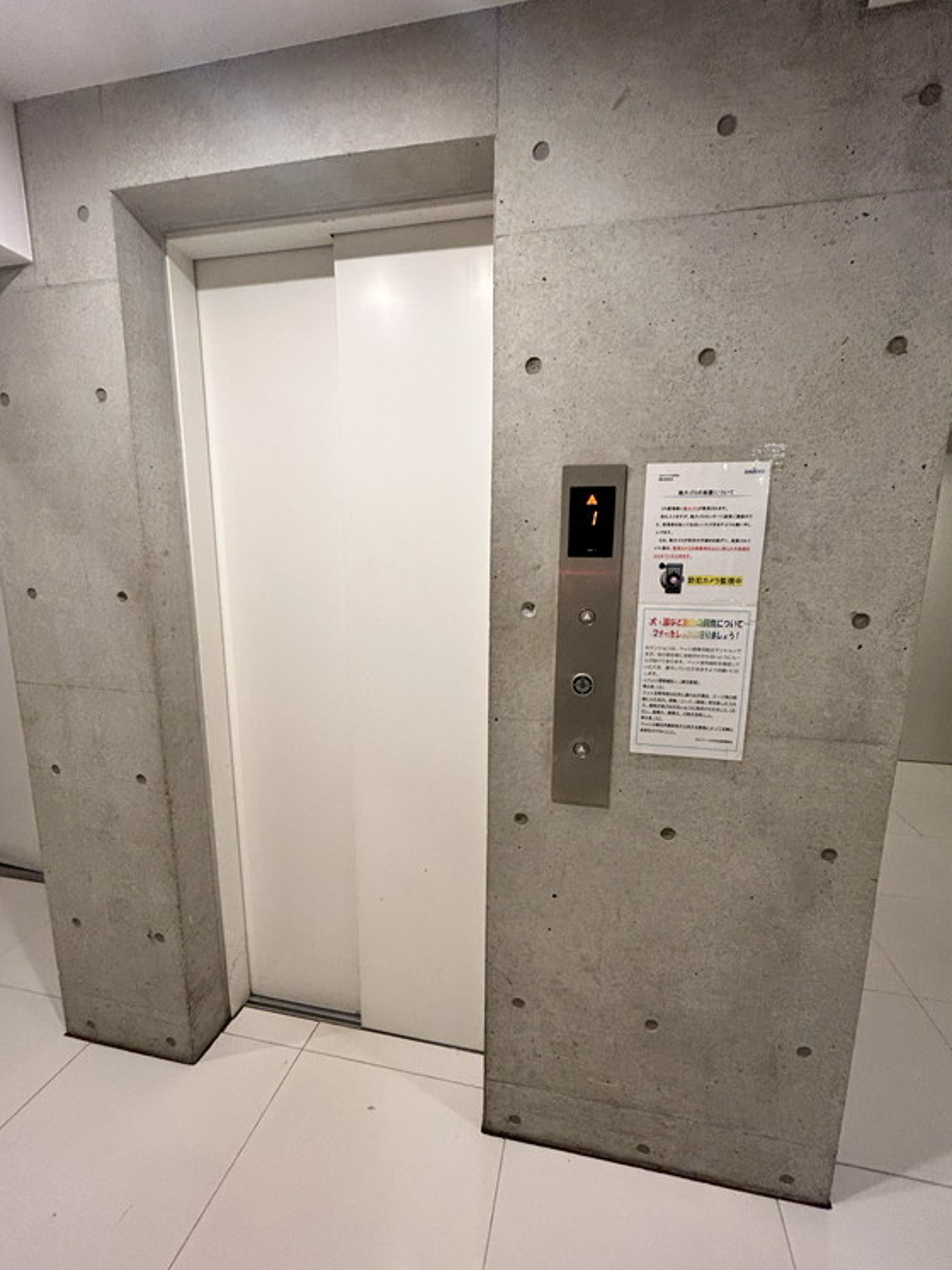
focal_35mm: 15
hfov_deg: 81.7
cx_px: 479
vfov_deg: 98.1
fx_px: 550
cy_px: 656
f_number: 2.4
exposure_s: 1/50
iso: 320
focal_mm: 1.54
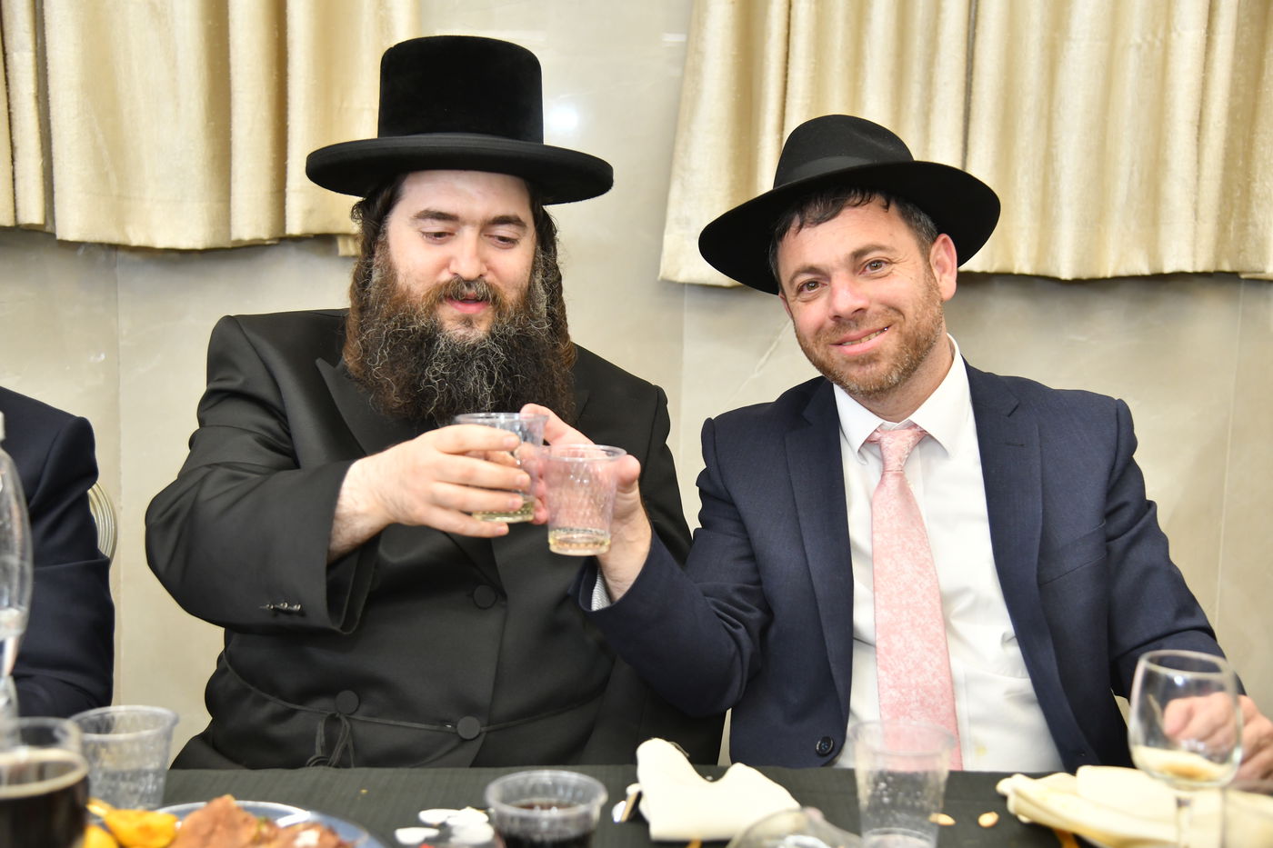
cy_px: 424
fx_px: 1697
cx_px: 636
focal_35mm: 48
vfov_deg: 28.1
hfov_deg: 41.1
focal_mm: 48
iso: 1000
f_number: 4.5
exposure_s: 1/200
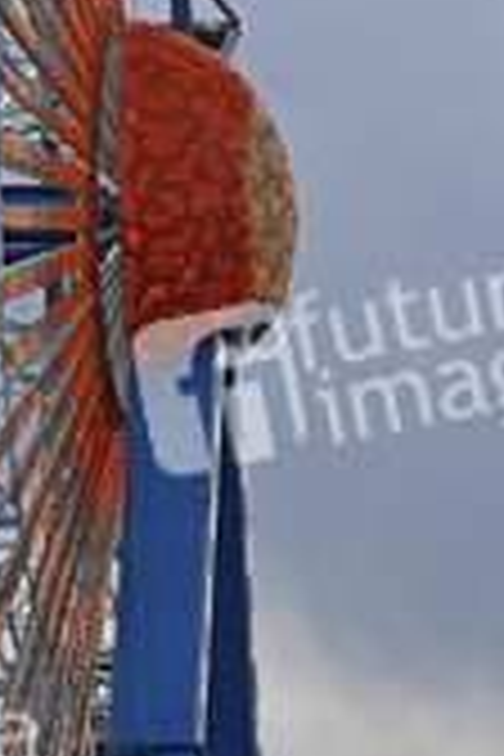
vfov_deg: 3.9
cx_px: -43
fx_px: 11234
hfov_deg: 2.6
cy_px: 144
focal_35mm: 535
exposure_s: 1/800
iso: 400
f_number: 6.3
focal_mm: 150
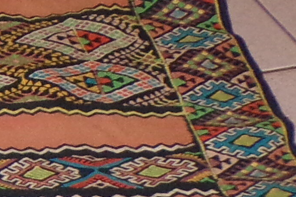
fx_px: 1537
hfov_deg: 10.3
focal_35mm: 187
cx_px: -252
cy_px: 292
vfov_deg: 7.2
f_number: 3
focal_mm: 4.3
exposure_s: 1/34
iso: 200
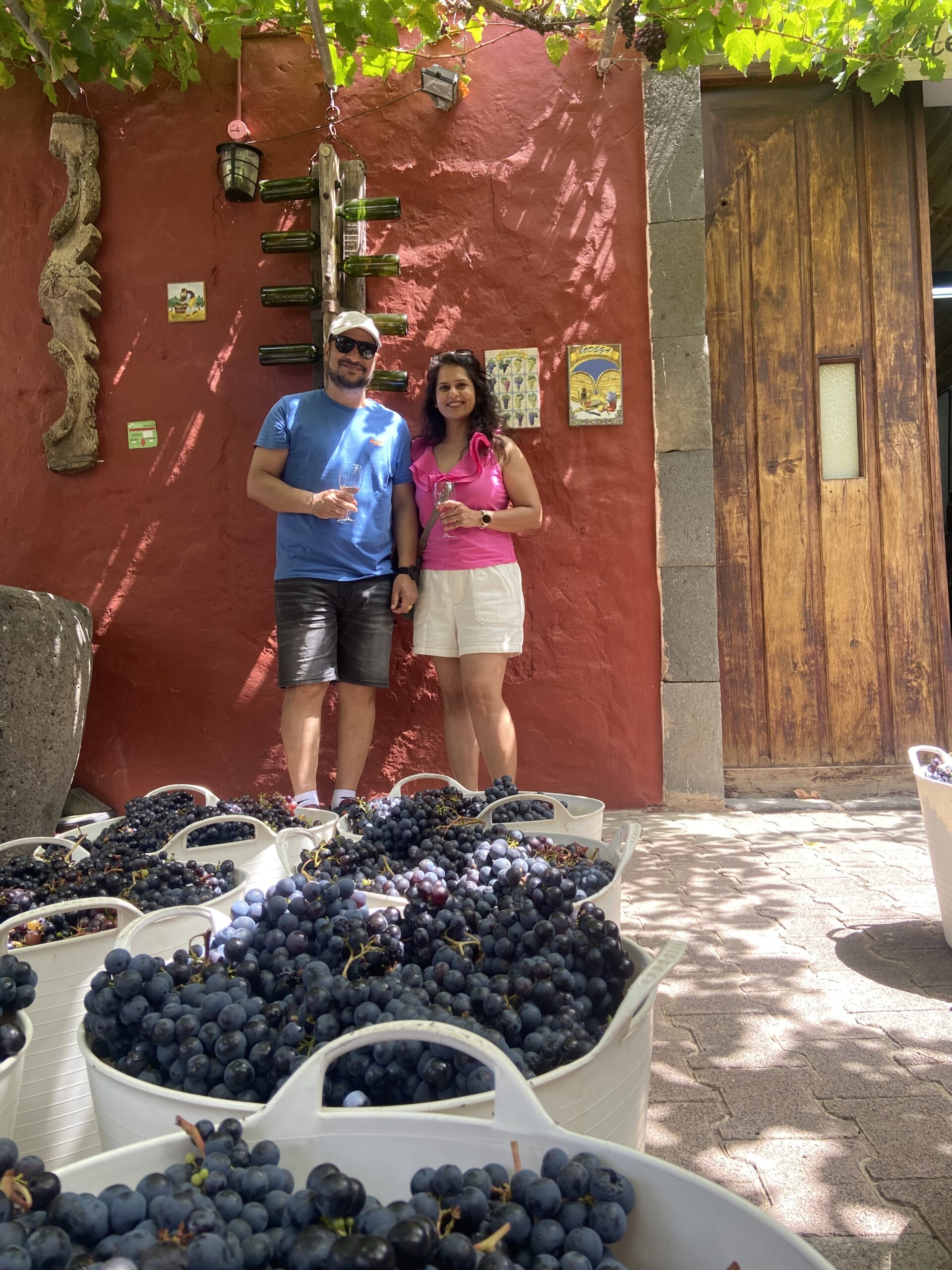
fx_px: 953
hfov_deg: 53.1
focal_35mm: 26
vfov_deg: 67.3
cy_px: 635
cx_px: 476
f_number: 1.8
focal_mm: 4.25
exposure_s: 1/122
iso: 32
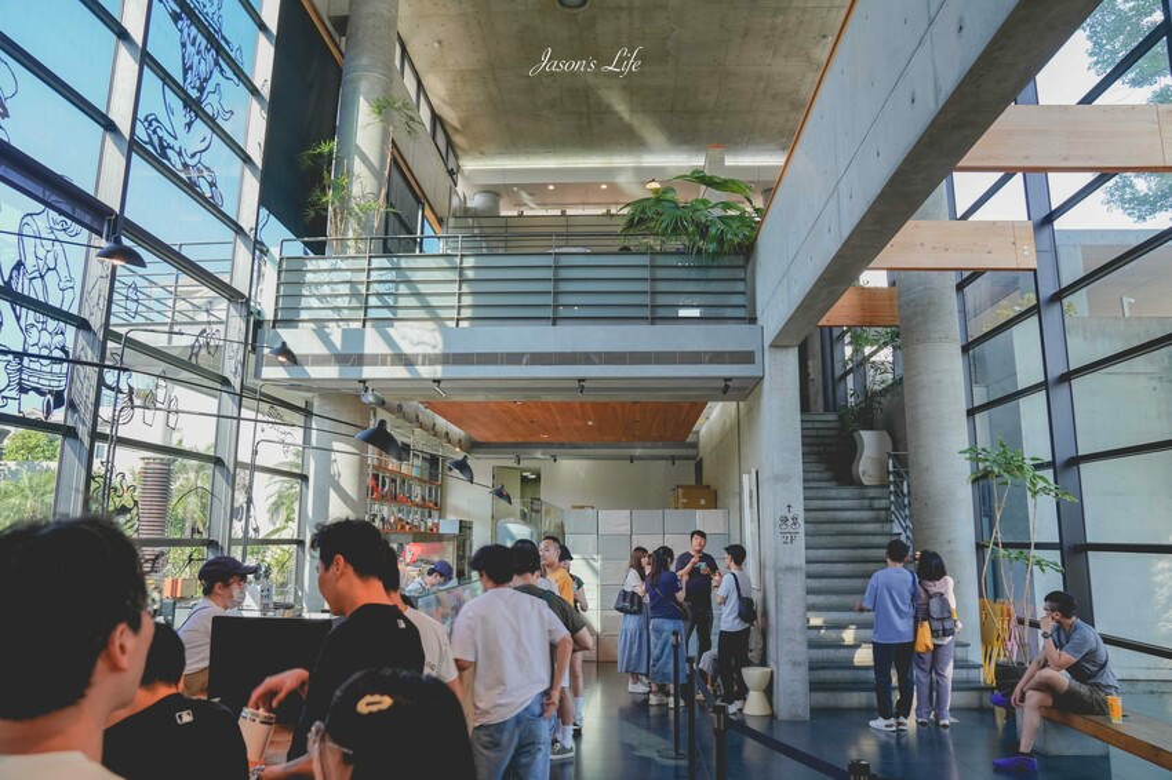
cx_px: 586
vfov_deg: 53.1
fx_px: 781
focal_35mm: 24
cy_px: 390
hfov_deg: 73.8
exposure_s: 1/30
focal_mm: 24
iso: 100
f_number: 4
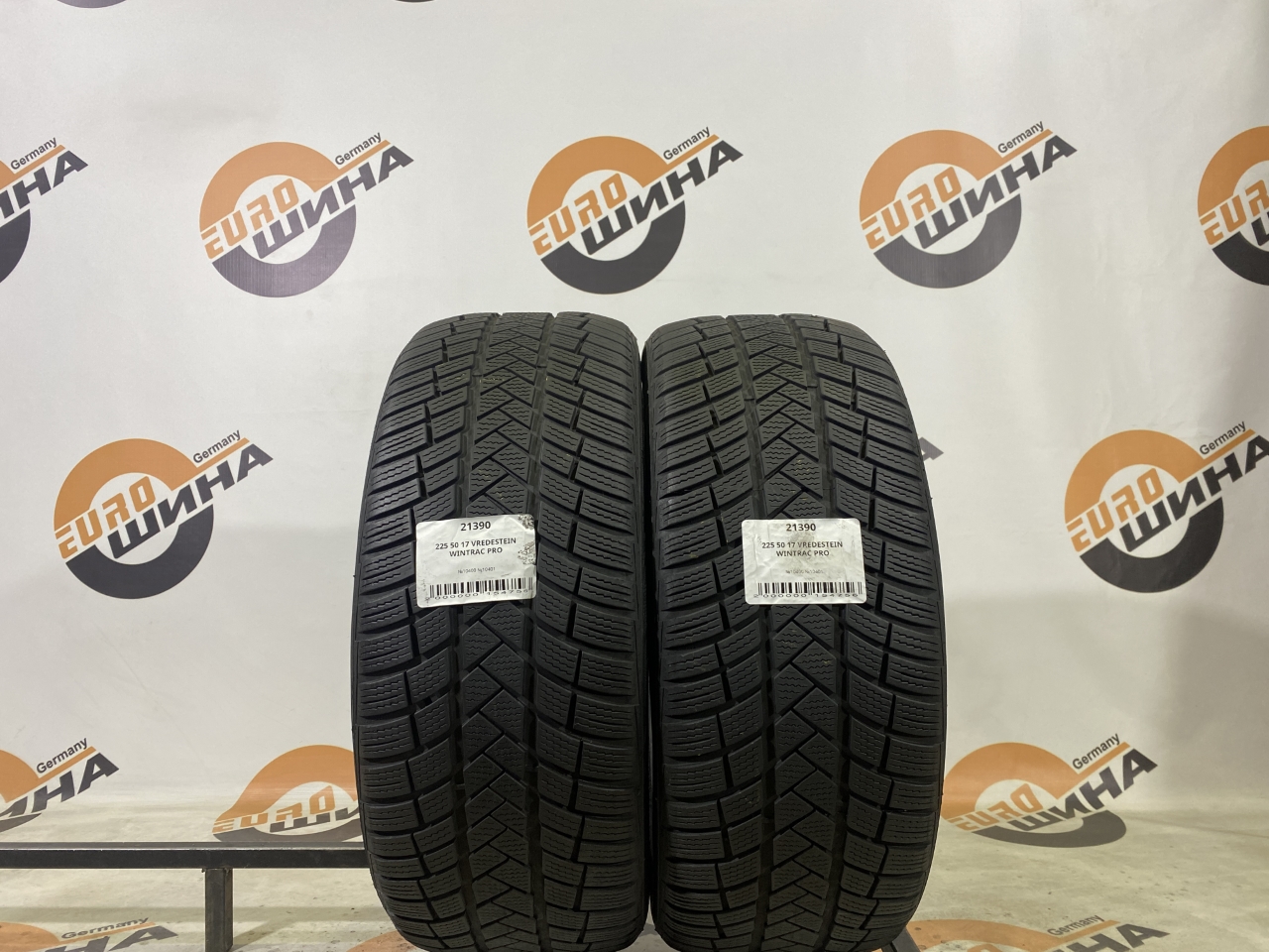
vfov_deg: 53.1
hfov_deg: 67.3
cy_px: 476
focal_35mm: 26
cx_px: 634
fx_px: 953
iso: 100
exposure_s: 1/100
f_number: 1.8
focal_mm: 4.25
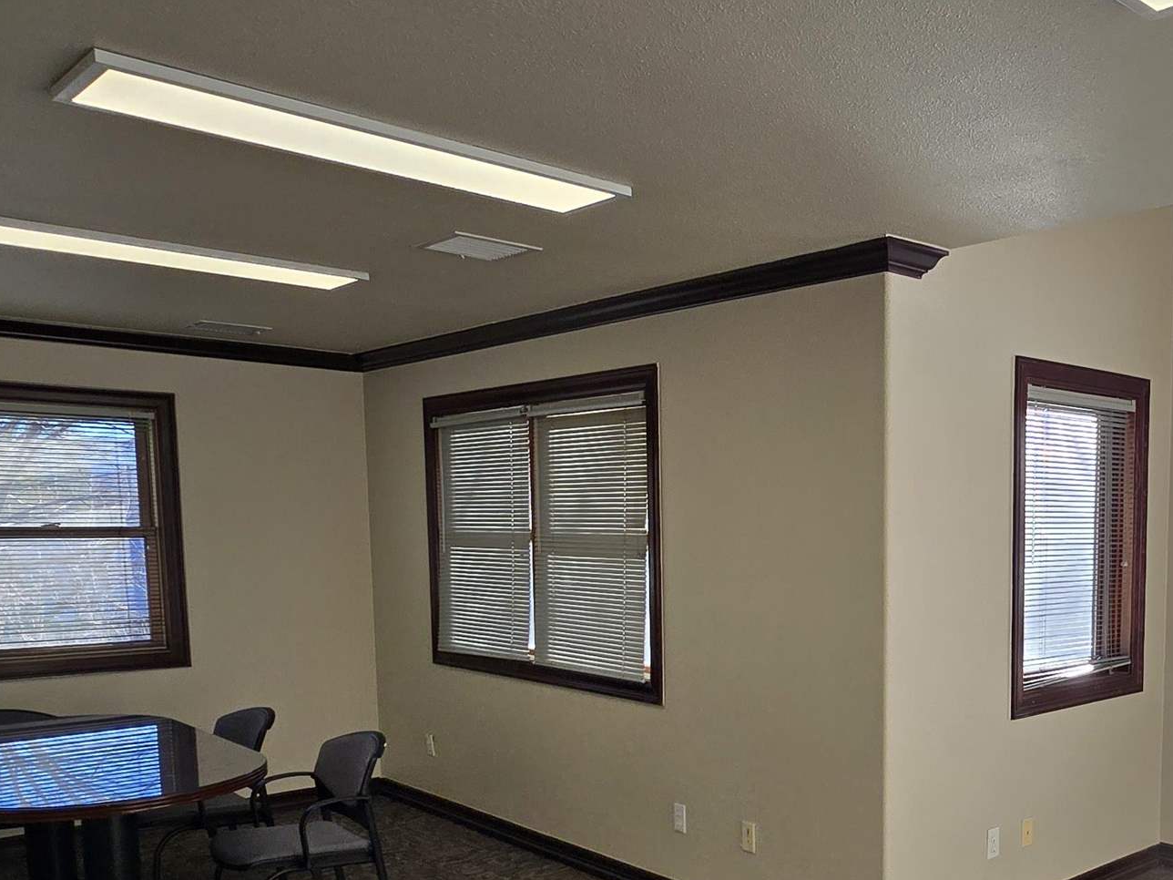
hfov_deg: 55.0
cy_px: 626
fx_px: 1050
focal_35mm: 31
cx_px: 908
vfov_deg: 44.4
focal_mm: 2.2
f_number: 2.2
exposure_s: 1/244
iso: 50
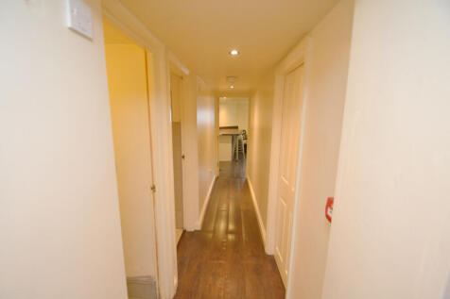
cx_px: 225
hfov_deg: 100.4
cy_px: 150
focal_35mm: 15
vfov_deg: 77.3
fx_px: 187
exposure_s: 1/60
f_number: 3.5
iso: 1000
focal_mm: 10
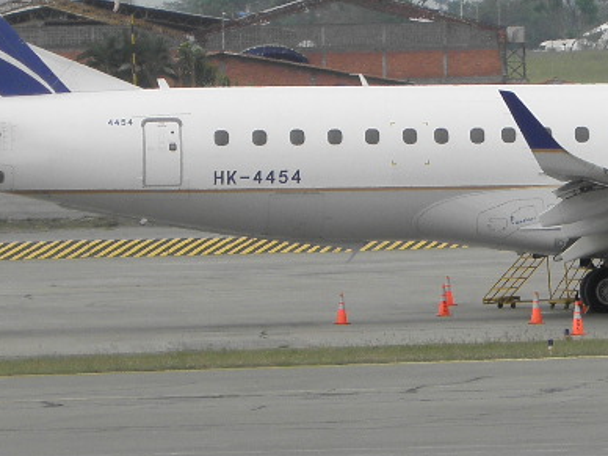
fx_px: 14894
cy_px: 251
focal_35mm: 848
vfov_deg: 1.8
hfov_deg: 2.3
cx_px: 595
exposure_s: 1/400
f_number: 4.5
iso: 64
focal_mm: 45.85
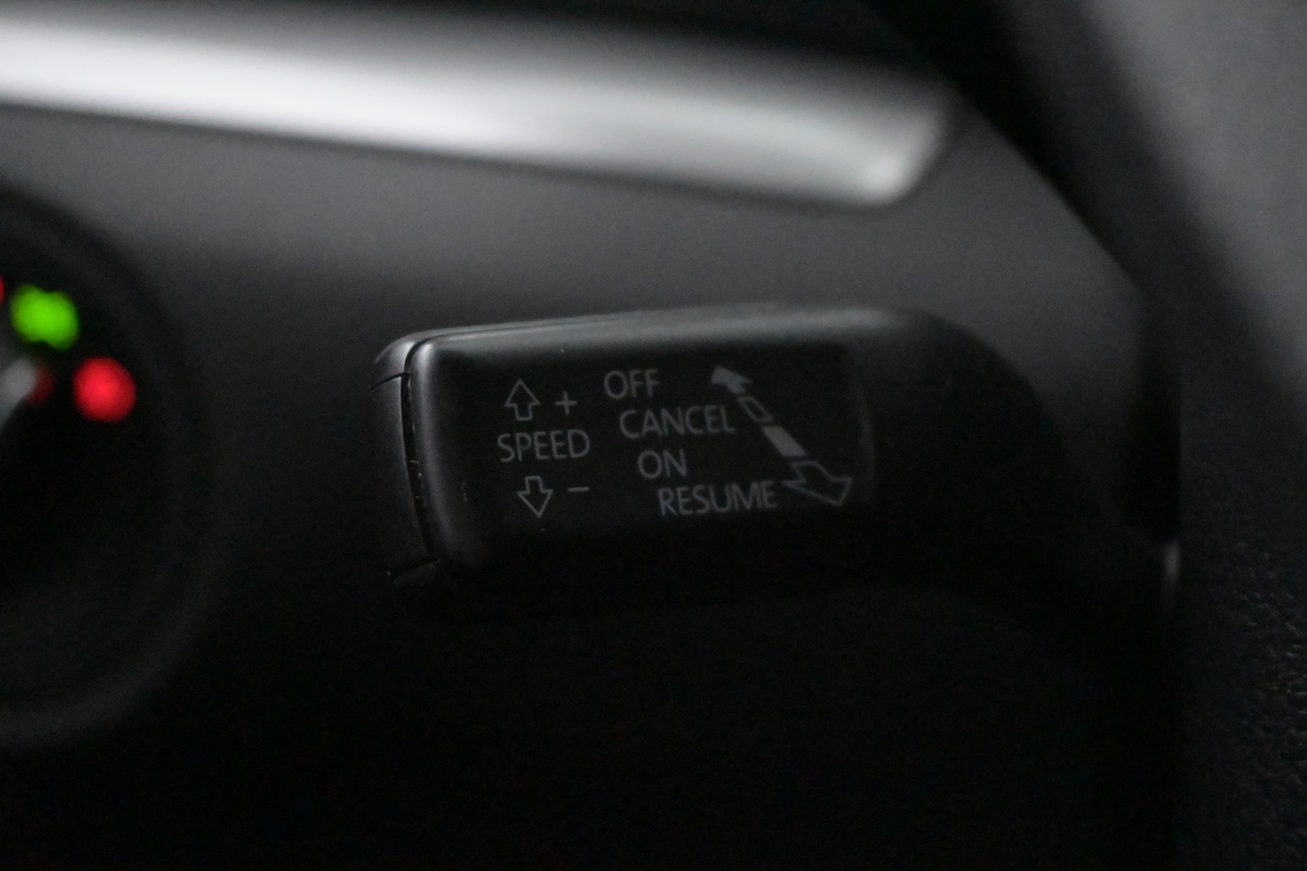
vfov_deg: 21.1
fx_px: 2342
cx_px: 654
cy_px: 436
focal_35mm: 64
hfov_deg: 31.2
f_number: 6
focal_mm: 43
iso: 18000
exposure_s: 1/60
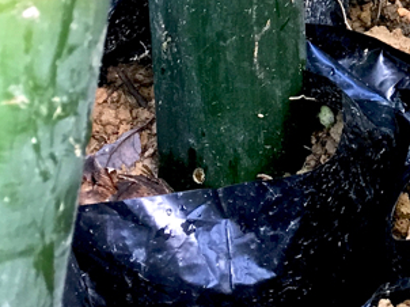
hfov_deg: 15.1
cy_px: -158
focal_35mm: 123
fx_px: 1456
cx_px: 580
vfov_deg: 11.5
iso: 40
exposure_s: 1/30
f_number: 2.2
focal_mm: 4.15
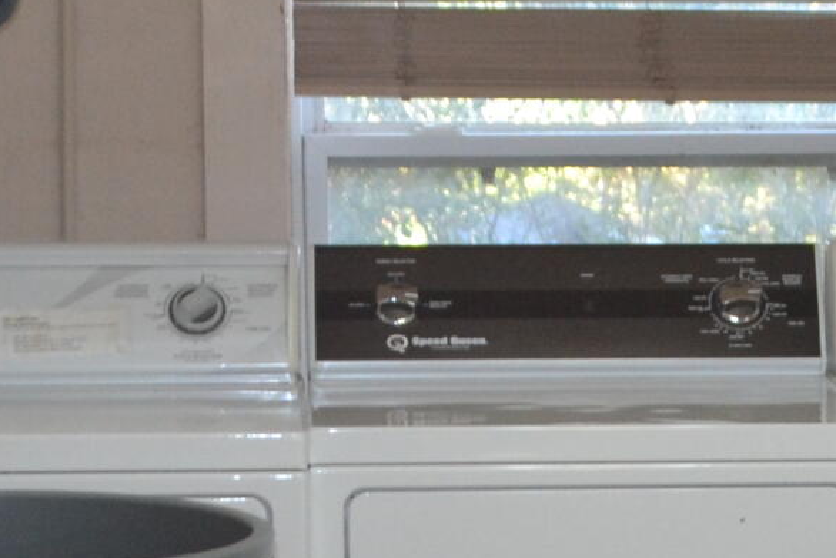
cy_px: 394
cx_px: 902
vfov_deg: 8.1
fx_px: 3925
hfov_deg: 12.0
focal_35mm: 169
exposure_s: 1/60
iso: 900
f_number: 4
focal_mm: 22
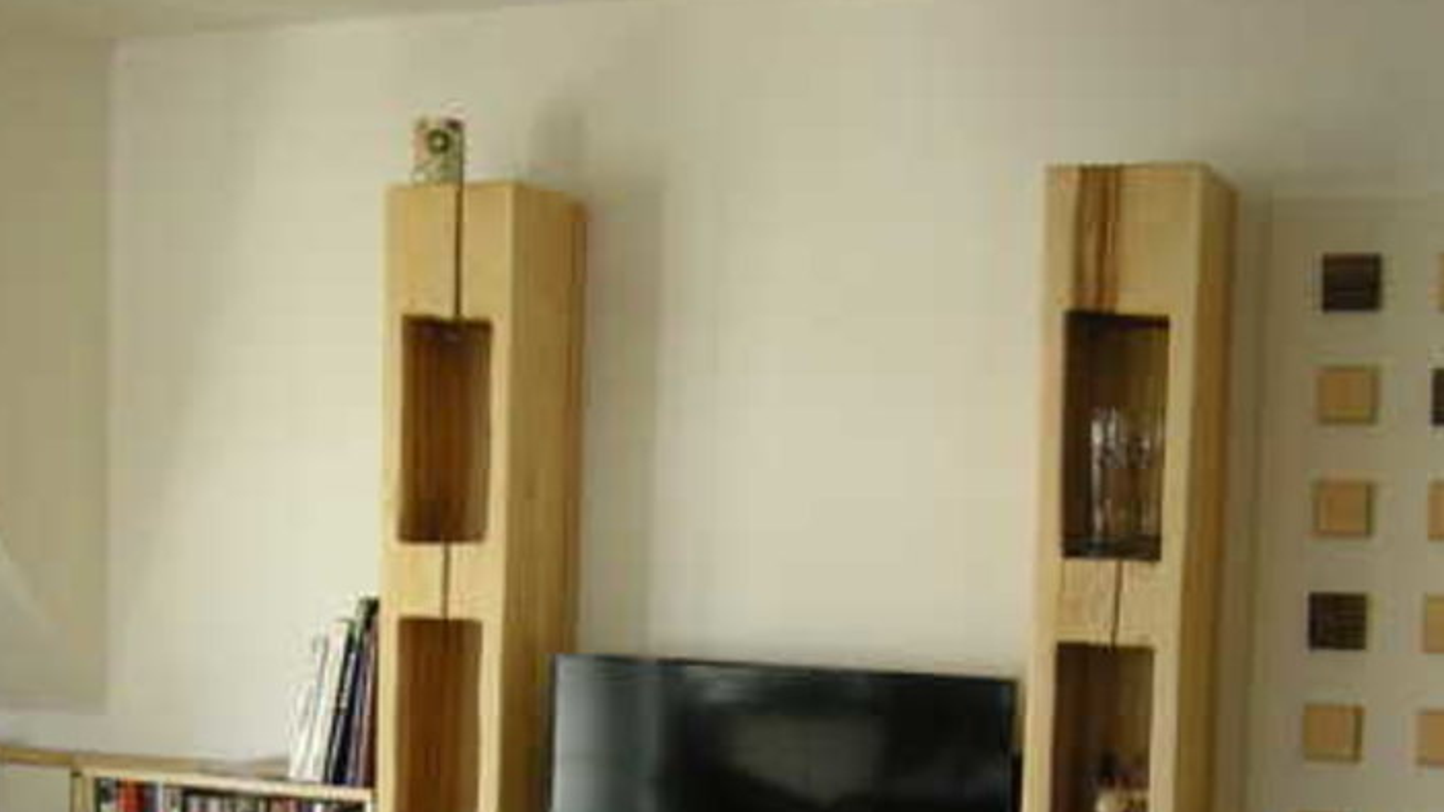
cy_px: 900
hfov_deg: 31.4
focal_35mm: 67
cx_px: 687
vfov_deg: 17.4
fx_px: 2566
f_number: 2.7
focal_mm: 7.5
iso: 282
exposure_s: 1/61.7
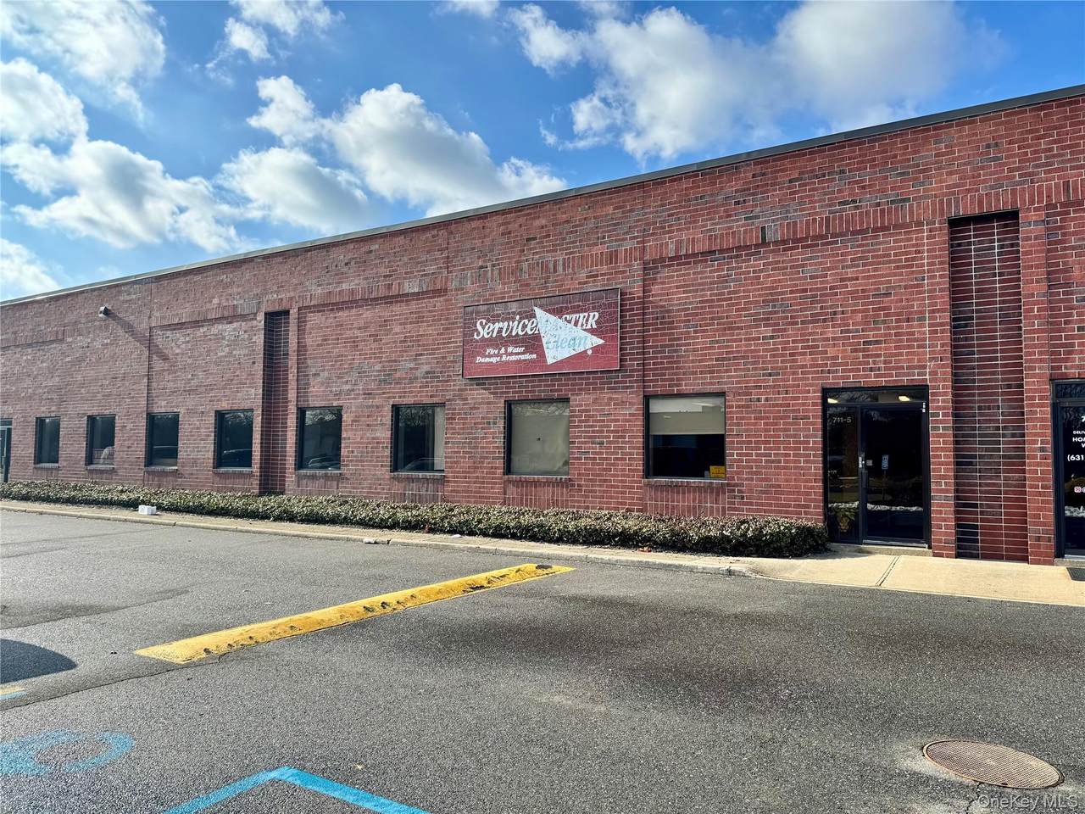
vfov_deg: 56.8
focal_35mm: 24
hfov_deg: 71.6
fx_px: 752
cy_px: 407
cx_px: 542
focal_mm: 6.76
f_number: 1.78
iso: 80
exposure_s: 1/1560
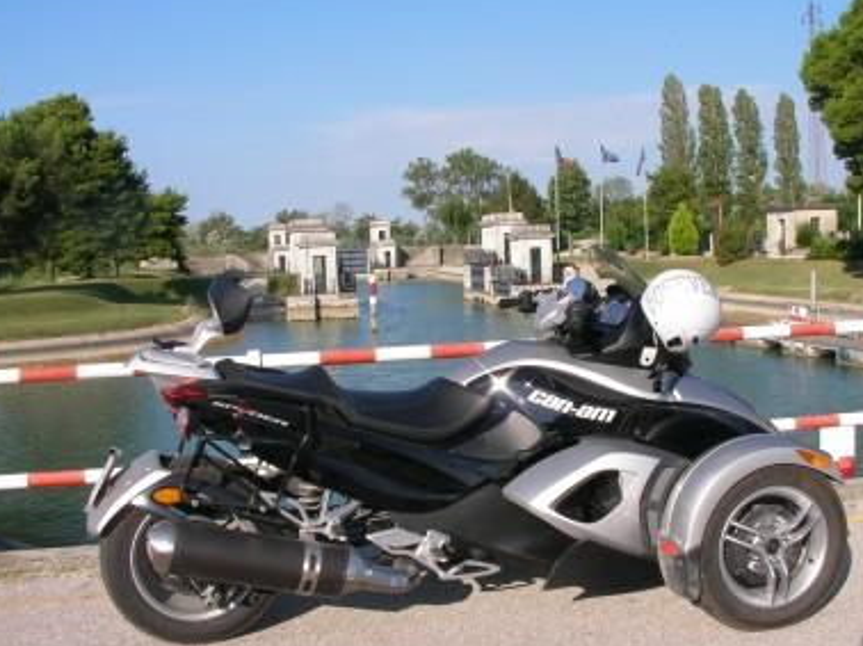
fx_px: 1121
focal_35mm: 45
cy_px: 284
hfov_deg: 42.1
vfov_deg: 32.1
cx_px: 463
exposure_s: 1/325
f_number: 5.6
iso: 50
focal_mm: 5.8
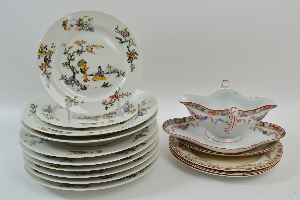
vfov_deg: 31.8
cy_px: 100
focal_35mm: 42
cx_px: 150
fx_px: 350
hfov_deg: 46.4
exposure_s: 1/80
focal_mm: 28
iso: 200
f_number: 11
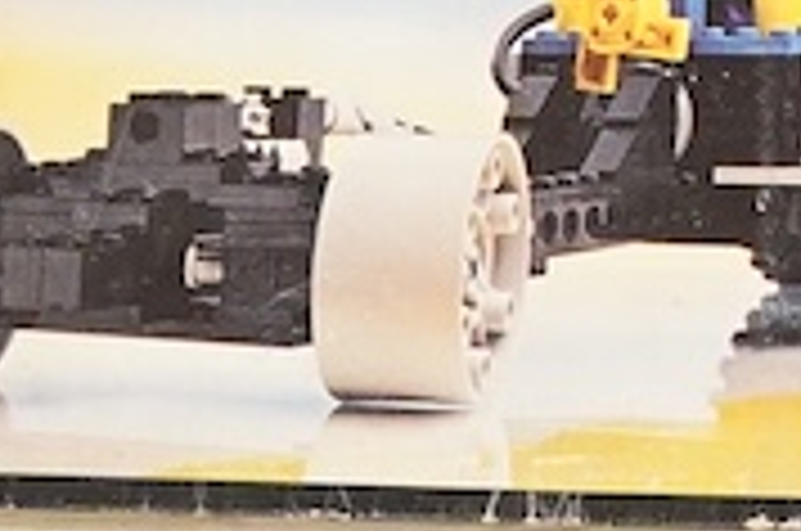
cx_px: 1852
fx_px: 6330
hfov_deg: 6.9
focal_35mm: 285
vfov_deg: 4.7
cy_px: -621
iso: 2500
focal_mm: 30
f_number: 8
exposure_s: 1/160
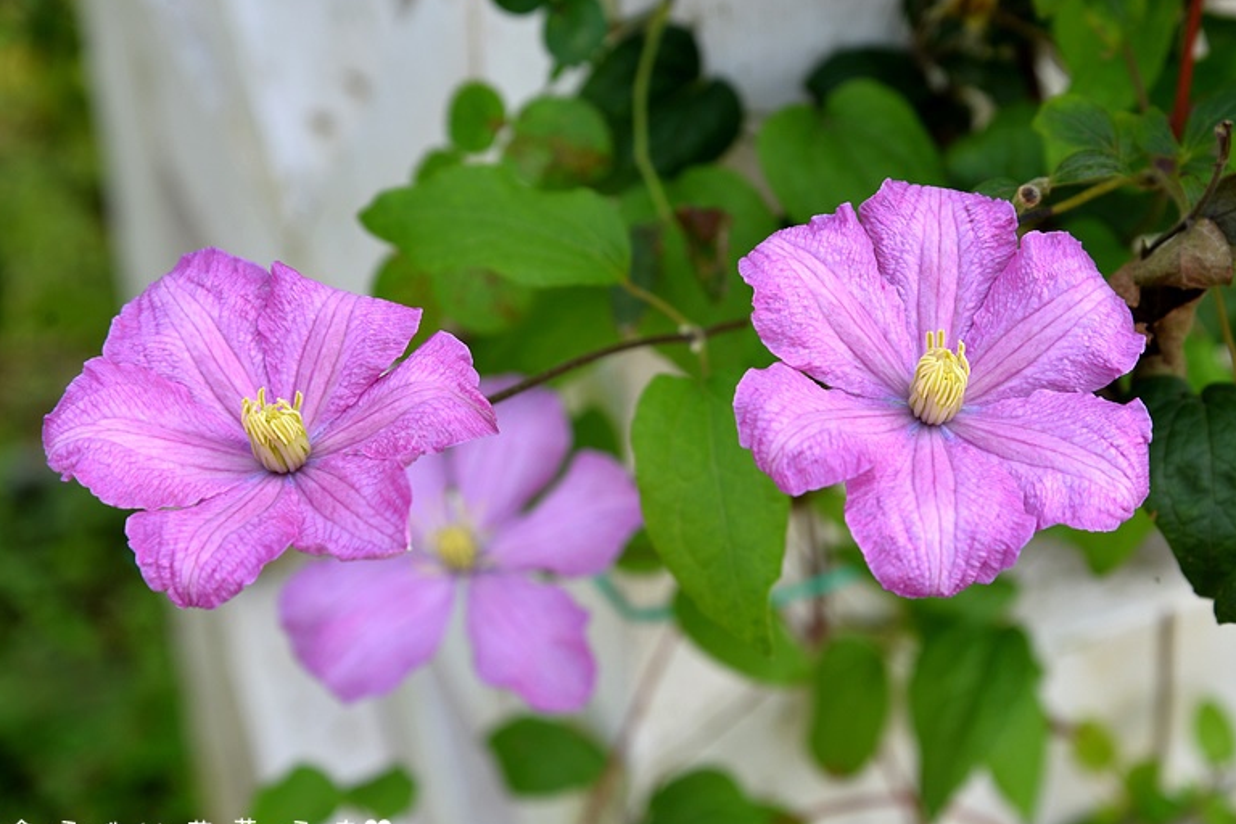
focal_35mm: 104
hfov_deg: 19.6
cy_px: 352
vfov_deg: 13.2
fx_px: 3570
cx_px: 779
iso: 100
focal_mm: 78
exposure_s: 1/80
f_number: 7.1
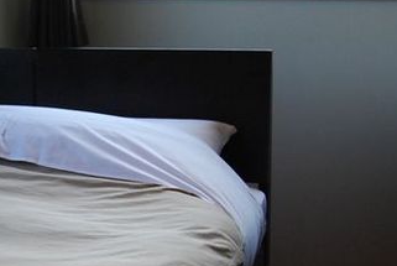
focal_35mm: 112
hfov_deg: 17.7
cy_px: 207
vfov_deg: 12.2
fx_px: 1237
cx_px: -12
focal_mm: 32
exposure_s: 1/160
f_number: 5
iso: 800
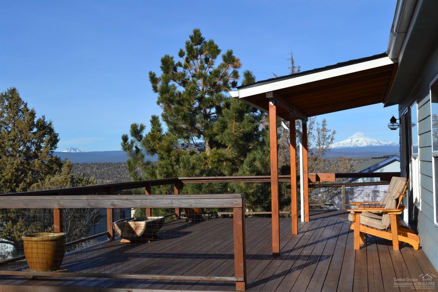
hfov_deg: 41.1
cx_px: 219
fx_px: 584
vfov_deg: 28.1
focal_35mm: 48
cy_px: 146
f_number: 8
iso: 100
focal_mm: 32
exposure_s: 1/250
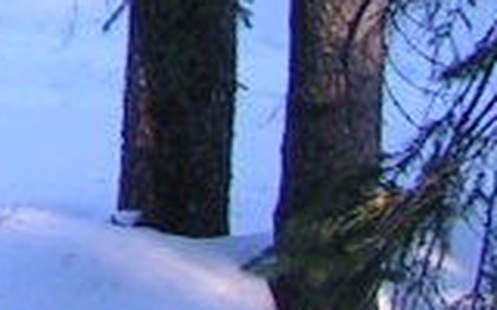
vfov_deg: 5.0
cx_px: -764
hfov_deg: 7.5
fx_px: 3495
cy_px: -363
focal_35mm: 258
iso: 50
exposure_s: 1/50
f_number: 5.6
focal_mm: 5.8
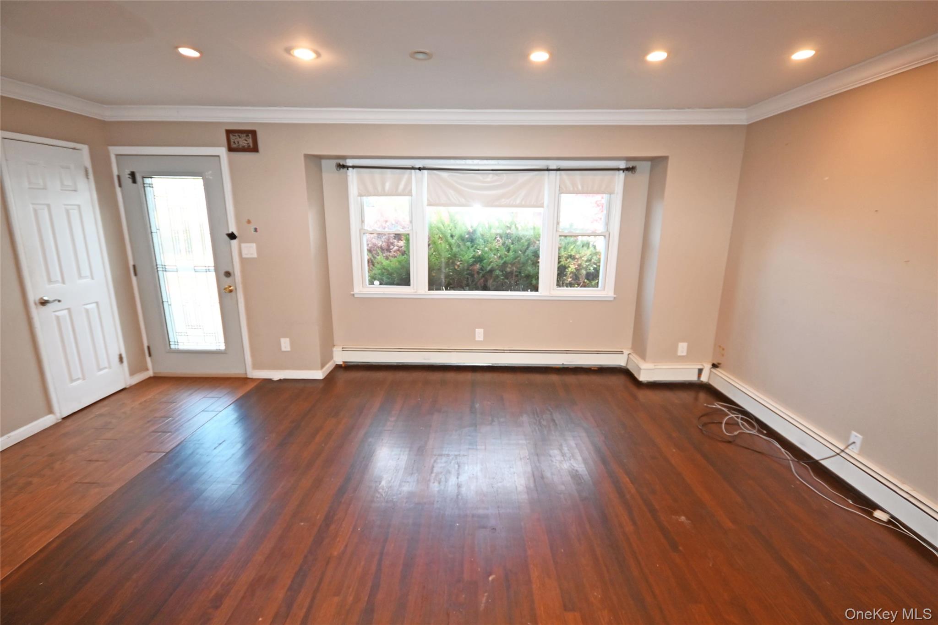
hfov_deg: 100.4
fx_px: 391
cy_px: 312
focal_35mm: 15
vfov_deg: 77.3
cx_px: 469
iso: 450
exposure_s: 1/60
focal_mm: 10
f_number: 4
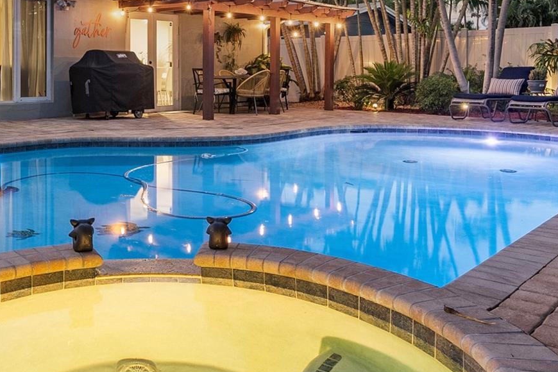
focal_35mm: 40
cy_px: 77
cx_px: 151
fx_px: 620
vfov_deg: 32.5
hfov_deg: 47.0
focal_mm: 11.5
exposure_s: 1/3
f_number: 4
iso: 400
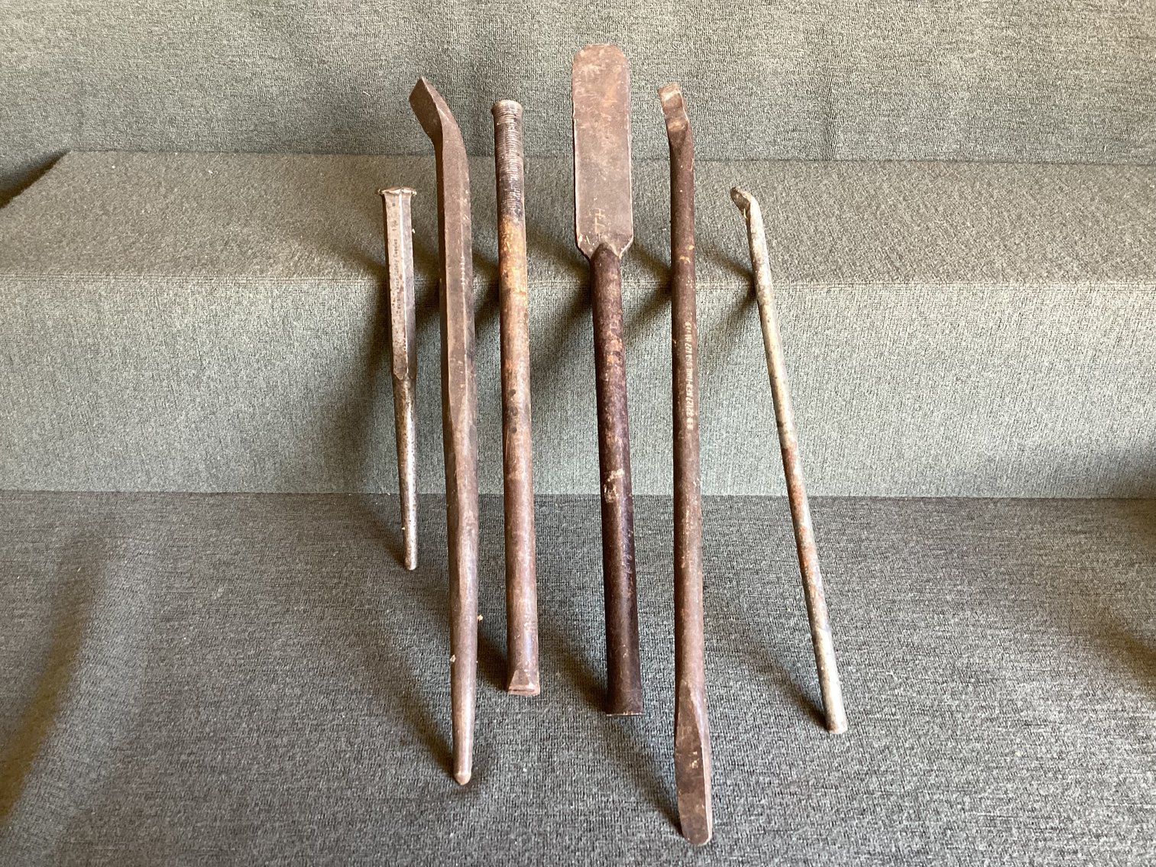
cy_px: 434
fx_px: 1035
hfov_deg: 58.3
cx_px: 578
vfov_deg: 45.4
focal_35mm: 31
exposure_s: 1/50
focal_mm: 3.3
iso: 200
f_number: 2.4
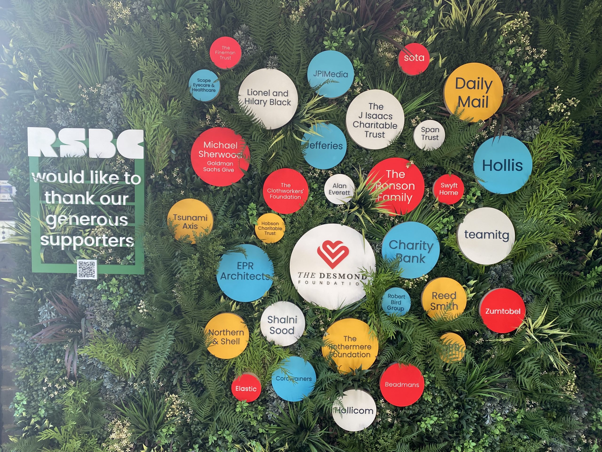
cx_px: 301
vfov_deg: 53.1
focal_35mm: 26
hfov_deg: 67.3
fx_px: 452
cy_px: 226
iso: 50
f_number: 1.8
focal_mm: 4.25
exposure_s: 1/122
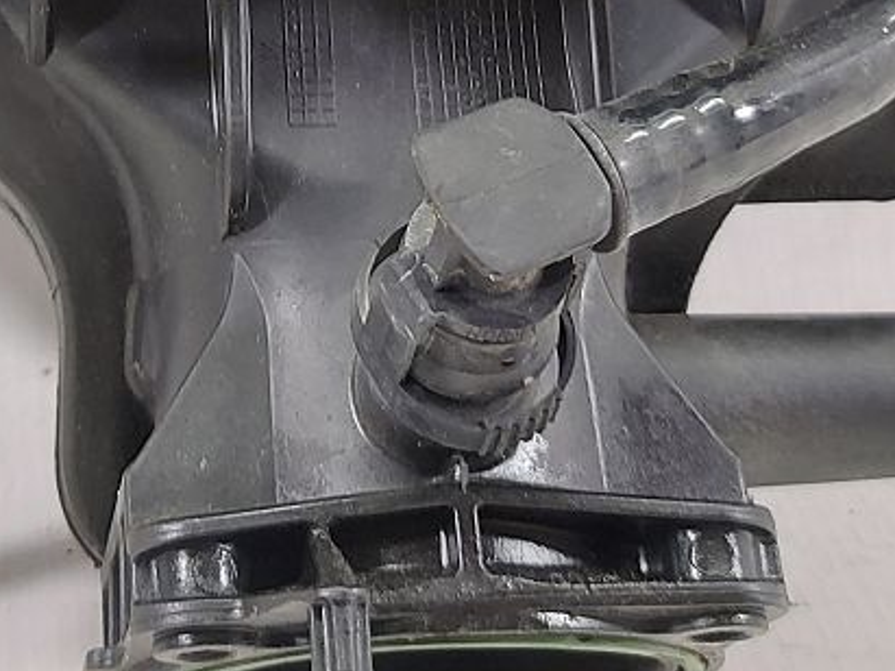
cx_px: 197
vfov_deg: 17.1
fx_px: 2094
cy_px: -216
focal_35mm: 81
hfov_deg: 23.8
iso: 200
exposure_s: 1/60
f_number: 1.8
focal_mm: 5.23
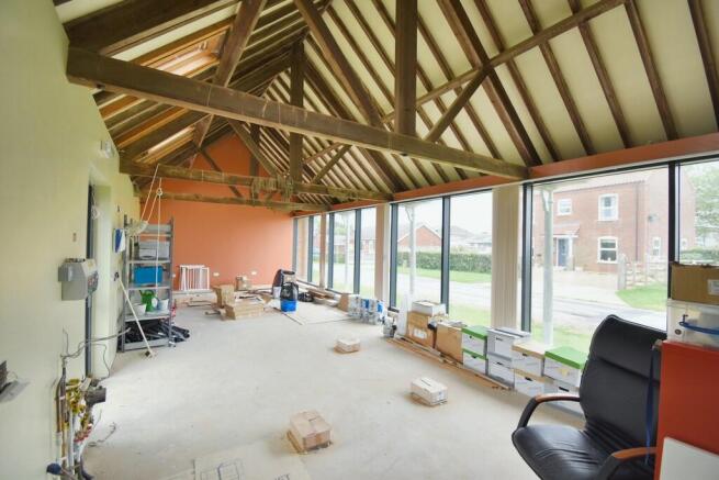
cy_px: 240
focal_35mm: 15
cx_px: 360
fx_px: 300
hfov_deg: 100.4
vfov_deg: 77.4
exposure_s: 1/40
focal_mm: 10
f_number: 4.5
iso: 100
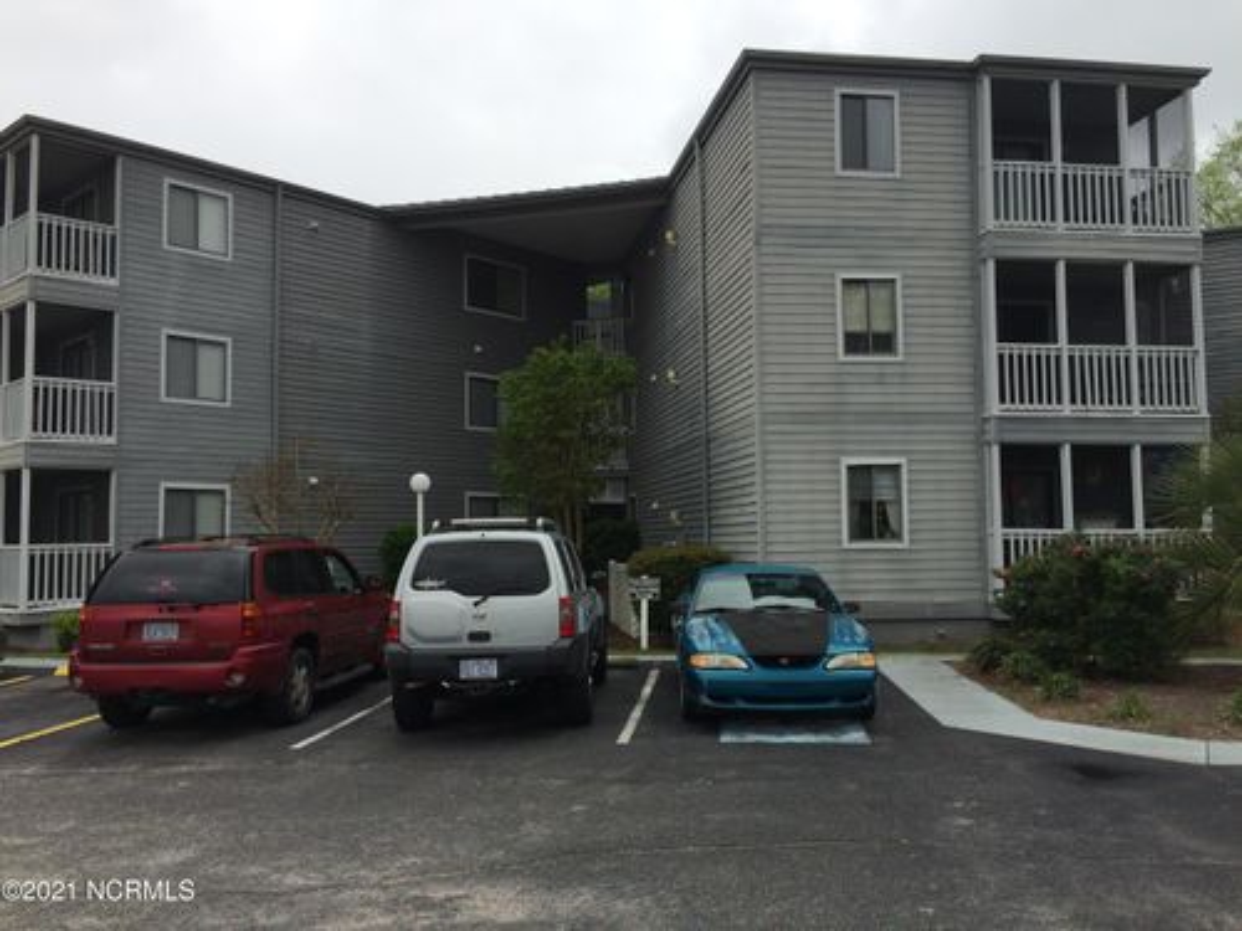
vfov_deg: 48.2
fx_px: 1041
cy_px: 466
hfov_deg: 61.7
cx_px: 621
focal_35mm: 29
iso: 32
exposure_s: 1/954
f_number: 2.2
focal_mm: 4.15
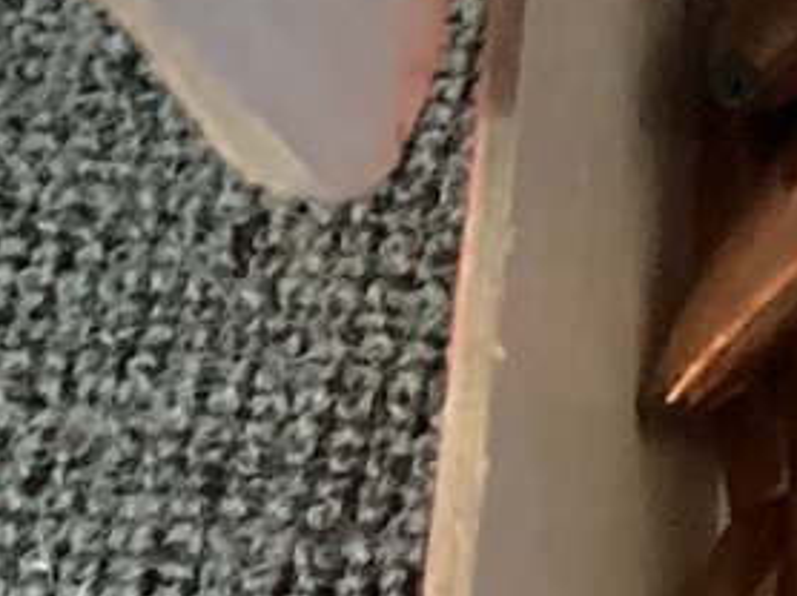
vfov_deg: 8.8
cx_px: 1891
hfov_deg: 10.2
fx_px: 3888
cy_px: 116
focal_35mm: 169
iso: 640
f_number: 2.4
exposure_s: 1/20
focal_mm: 3.3
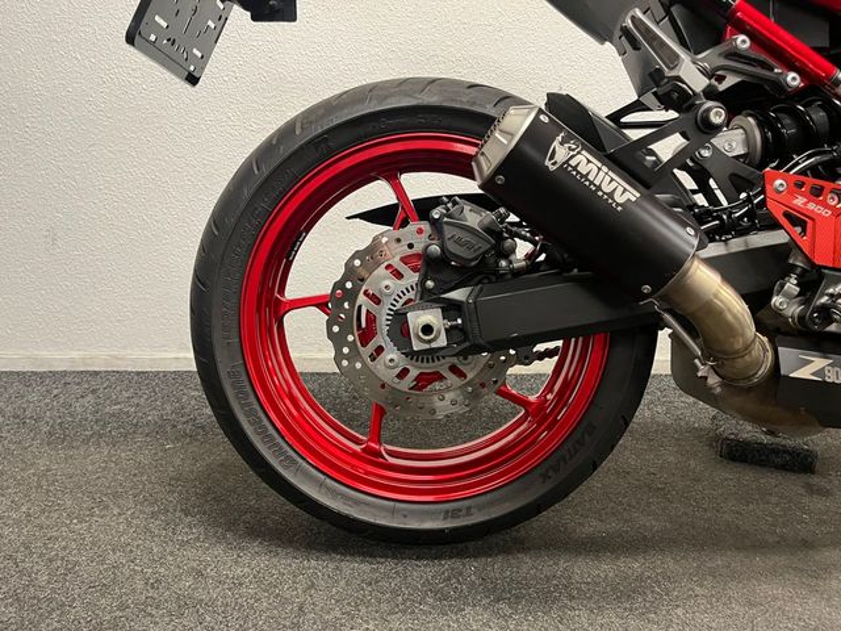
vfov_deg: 53.1
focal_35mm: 26
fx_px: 632
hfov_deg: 67.3
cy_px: 316
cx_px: 420
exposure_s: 1/50
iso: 200
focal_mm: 5.1
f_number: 1.6
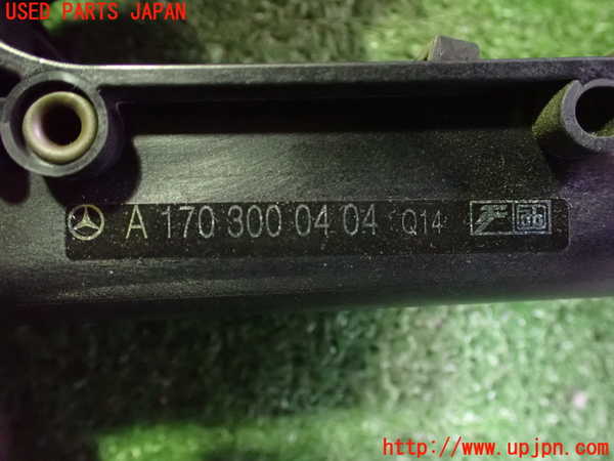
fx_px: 532
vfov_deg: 46.8
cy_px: 230
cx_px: 307
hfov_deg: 60.0
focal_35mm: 30
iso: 1600
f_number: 2.3
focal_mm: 5.4
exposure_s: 1/30
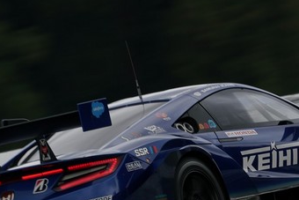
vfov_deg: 1.1
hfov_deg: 1.6
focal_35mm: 1271
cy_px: 90
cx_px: 195
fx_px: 10560
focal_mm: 600
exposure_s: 1/125
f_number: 14
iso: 200
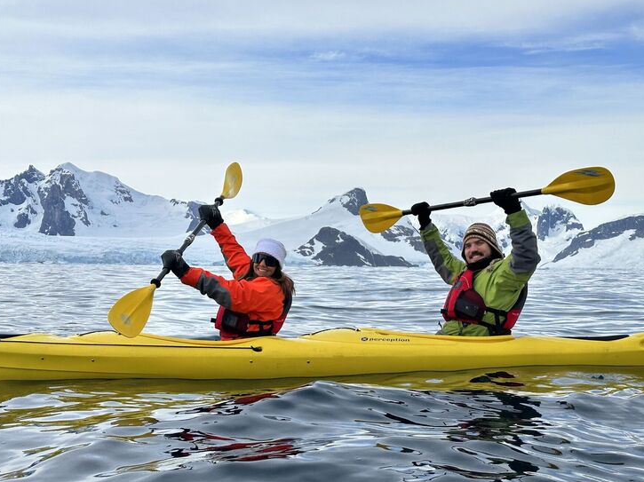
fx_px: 986
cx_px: 335
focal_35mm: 53
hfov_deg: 36.2
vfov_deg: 27.5
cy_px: 245
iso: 64
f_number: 1.78
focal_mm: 6.86
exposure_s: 1/5882
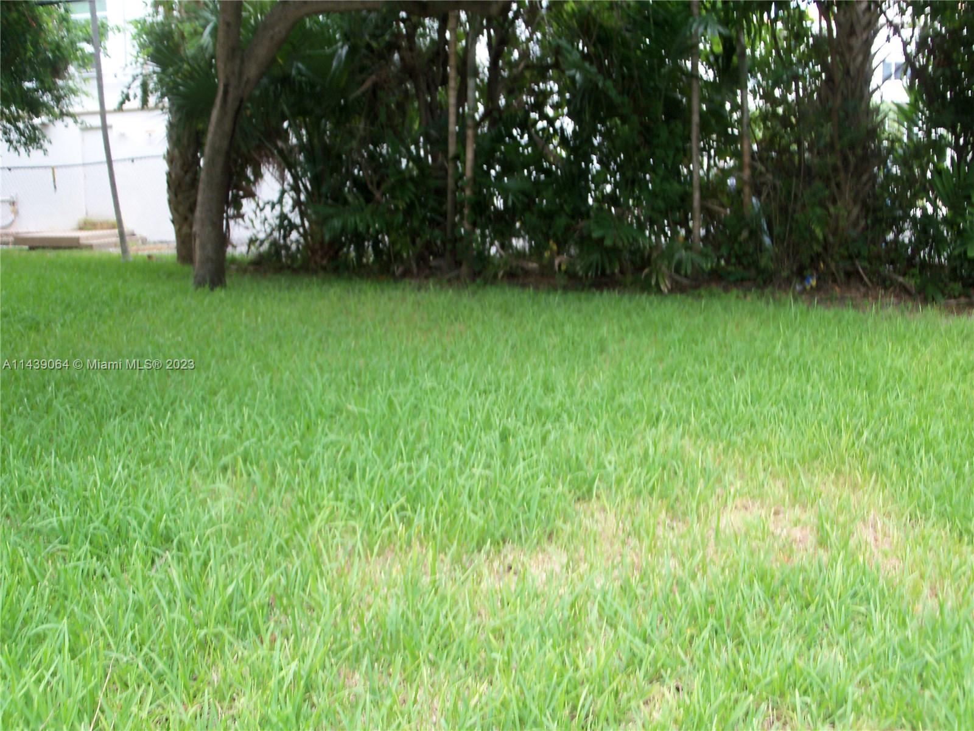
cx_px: 487
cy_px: 366
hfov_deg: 52.6
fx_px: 985
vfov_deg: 40.7
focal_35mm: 35
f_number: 3
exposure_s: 1/40
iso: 64
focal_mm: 6.3
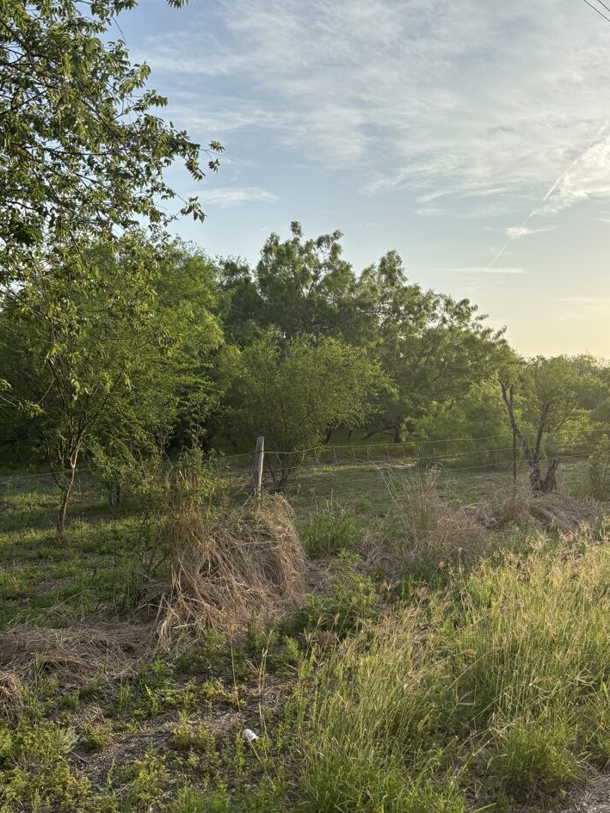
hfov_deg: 42.9
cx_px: 336
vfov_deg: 55.3
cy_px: 419
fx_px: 775
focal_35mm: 33
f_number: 1.6
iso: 50
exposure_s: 1/2933
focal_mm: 5.96
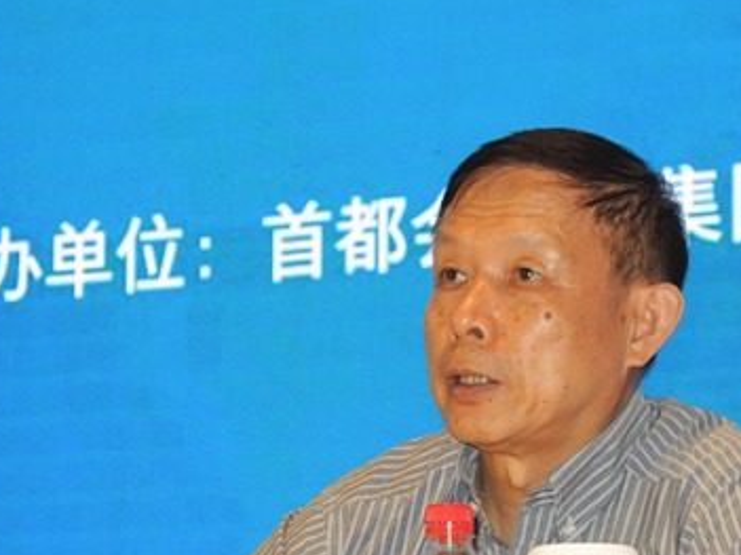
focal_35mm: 157
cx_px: 399
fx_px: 3360
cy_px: 421
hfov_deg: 12.6
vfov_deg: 9.4
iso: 280
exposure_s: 1/100
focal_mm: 19.7
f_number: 3.2
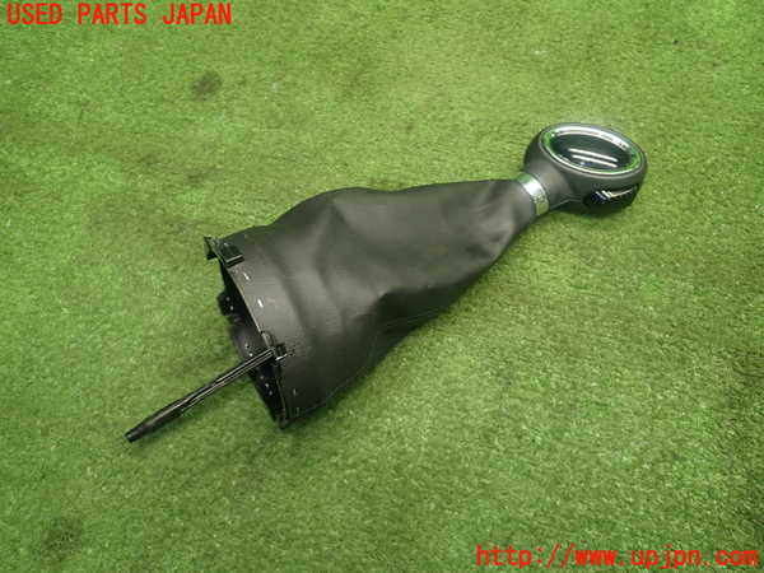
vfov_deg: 46.8
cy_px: 286
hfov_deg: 60.0
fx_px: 662
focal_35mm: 30
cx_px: 382
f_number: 2.3
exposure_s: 1/30
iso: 250
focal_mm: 5.4
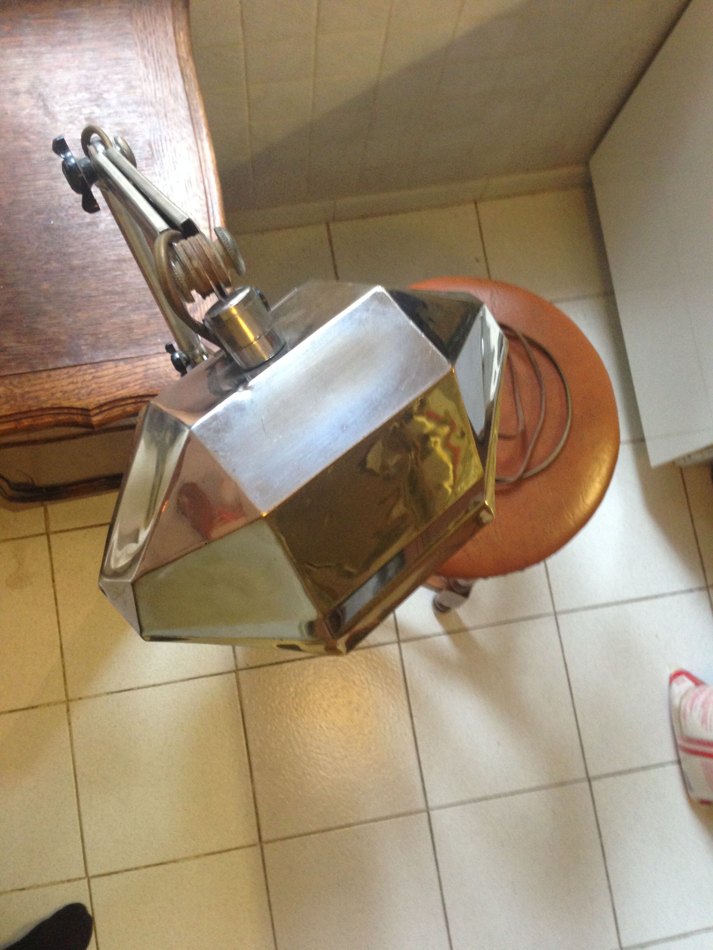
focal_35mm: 33
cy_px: 475
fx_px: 906
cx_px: 356
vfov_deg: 55.4
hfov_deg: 42.9
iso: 200
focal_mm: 4.12
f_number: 2.4
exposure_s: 1/20
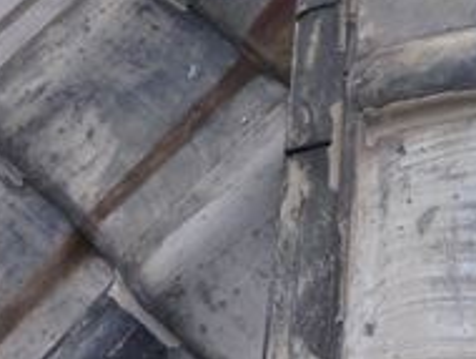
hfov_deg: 16.5
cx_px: 664
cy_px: -98
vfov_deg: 13.0
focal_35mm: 111
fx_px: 1528
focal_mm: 4.12
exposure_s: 1/570
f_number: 2.4
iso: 50
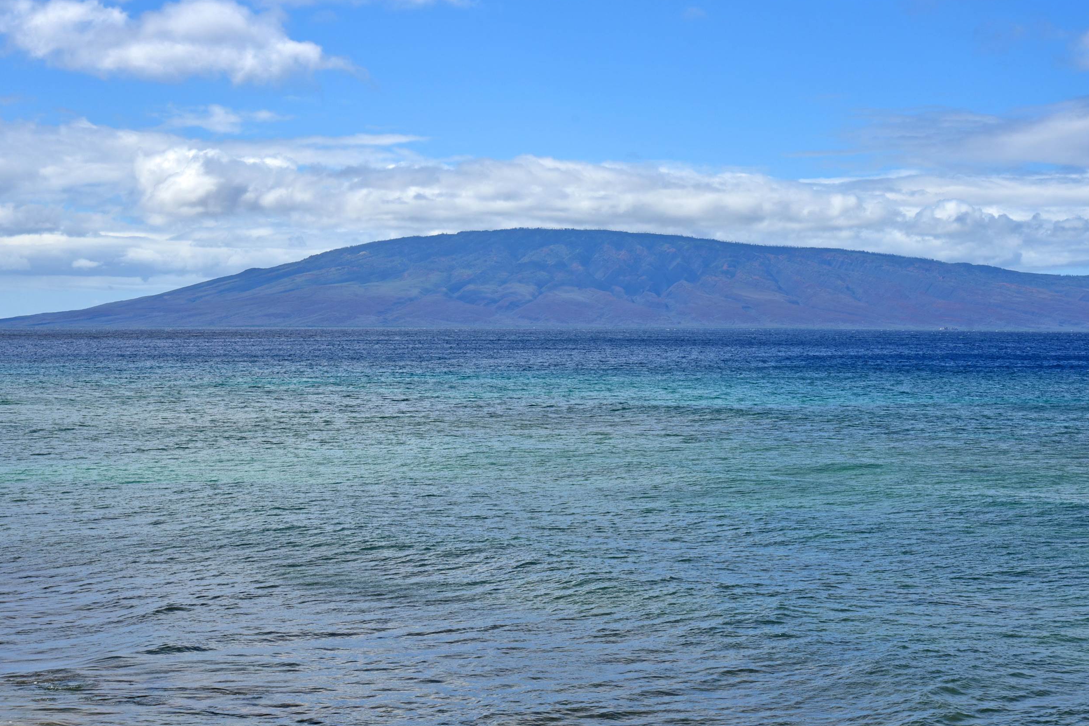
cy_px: 359
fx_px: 2057
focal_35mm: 68
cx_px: 616
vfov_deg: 20.0
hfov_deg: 29.6
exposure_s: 1/200
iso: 100
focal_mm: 55
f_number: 14
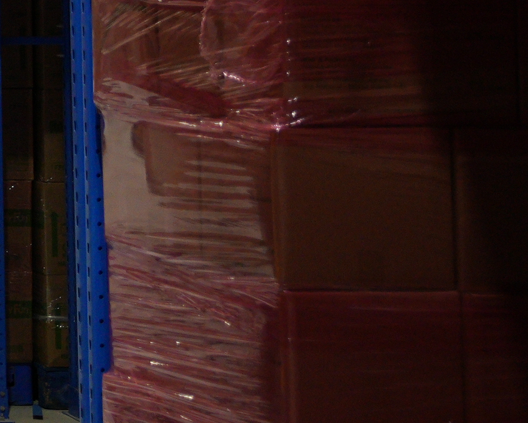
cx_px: -767
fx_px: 2610
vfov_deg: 9.0
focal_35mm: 167
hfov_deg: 10.0
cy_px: -197
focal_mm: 36
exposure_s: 1/320
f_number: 2.8
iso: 2000
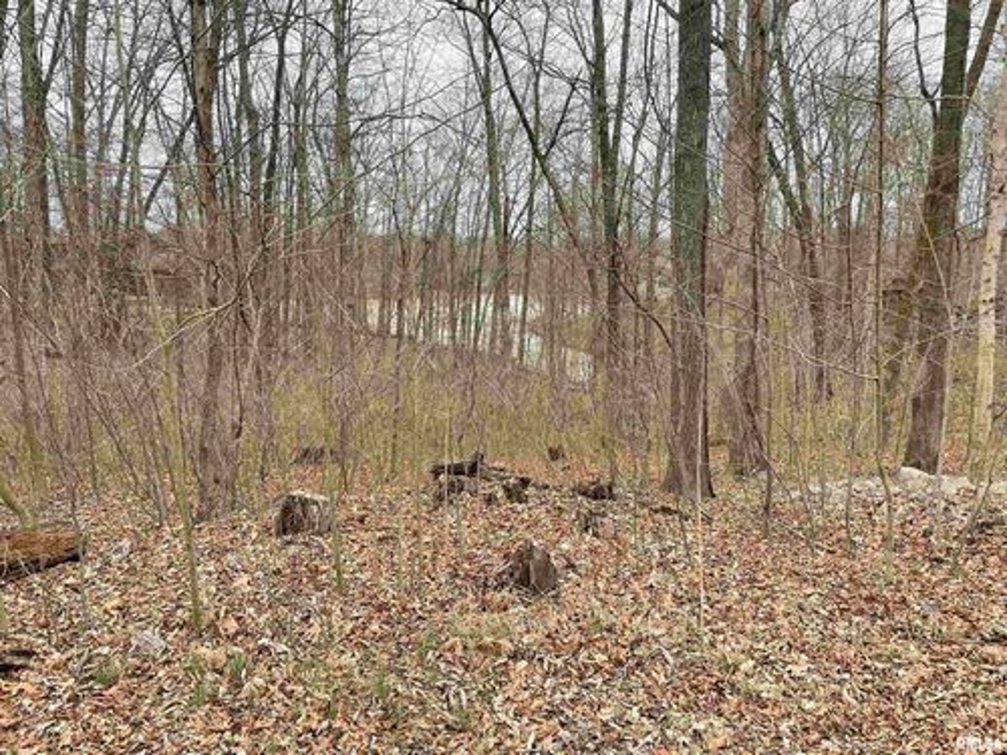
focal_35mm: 26
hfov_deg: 67.3
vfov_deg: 53.1
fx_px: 756
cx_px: 504
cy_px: 378
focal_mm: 4.2
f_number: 1.6
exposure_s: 1/320
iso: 32
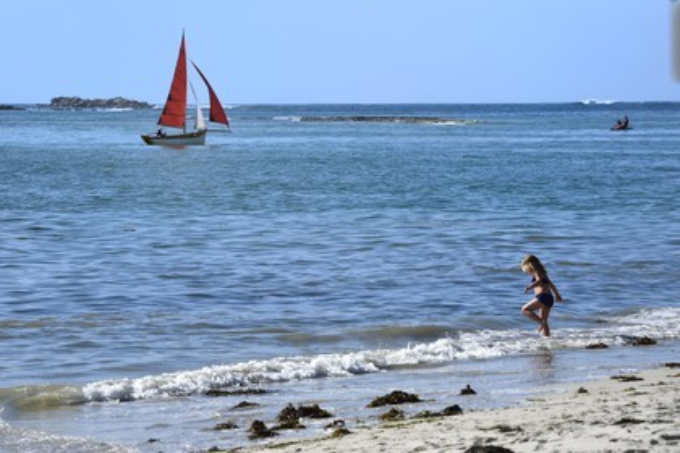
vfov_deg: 7.8
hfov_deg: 11.7
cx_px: 340
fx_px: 3305
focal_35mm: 175
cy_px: 226
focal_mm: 175
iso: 200
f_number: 11
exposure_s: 1/500
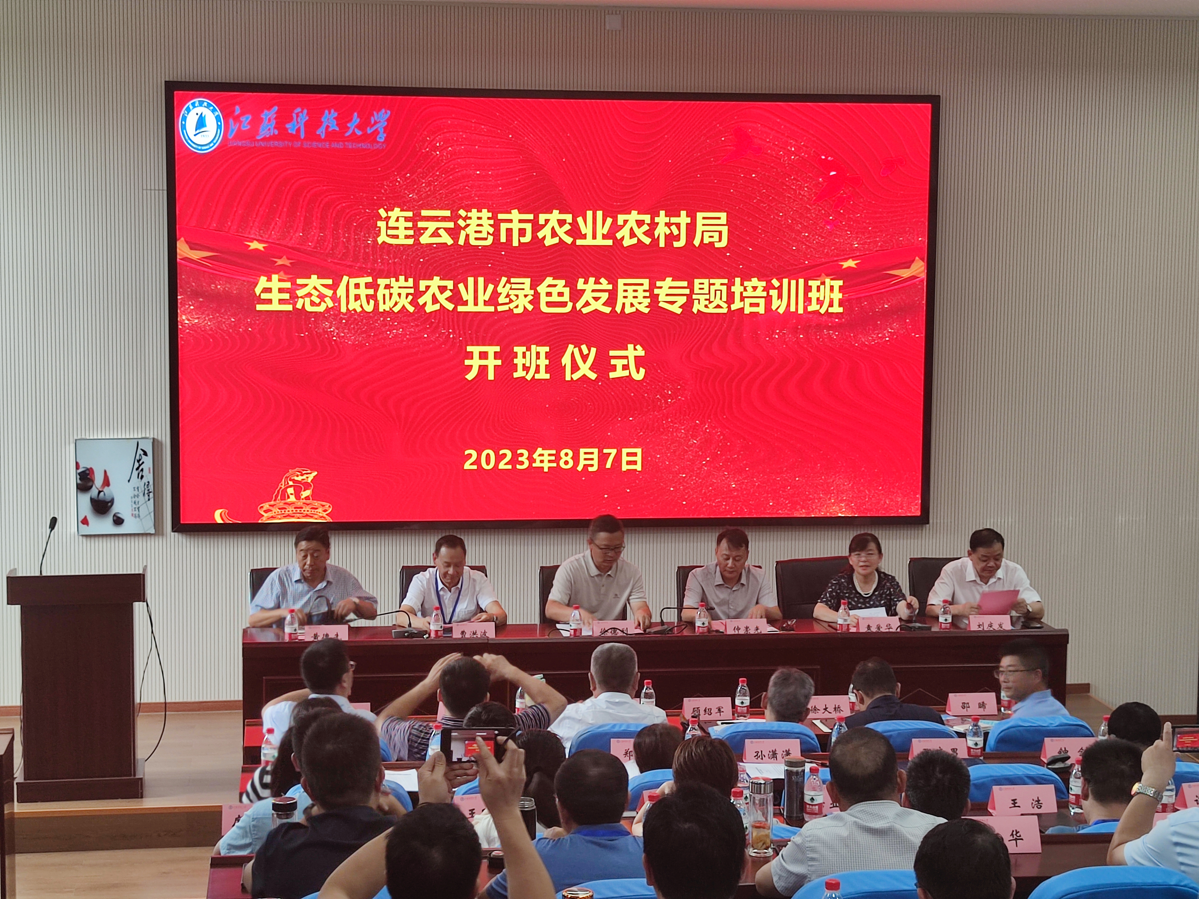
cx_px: 600
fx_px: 2251
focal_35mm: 65
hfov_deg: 29.8
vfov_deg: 22.6
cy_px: 450
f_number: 1.69
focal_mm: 6.72
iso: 88
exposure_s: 1/100
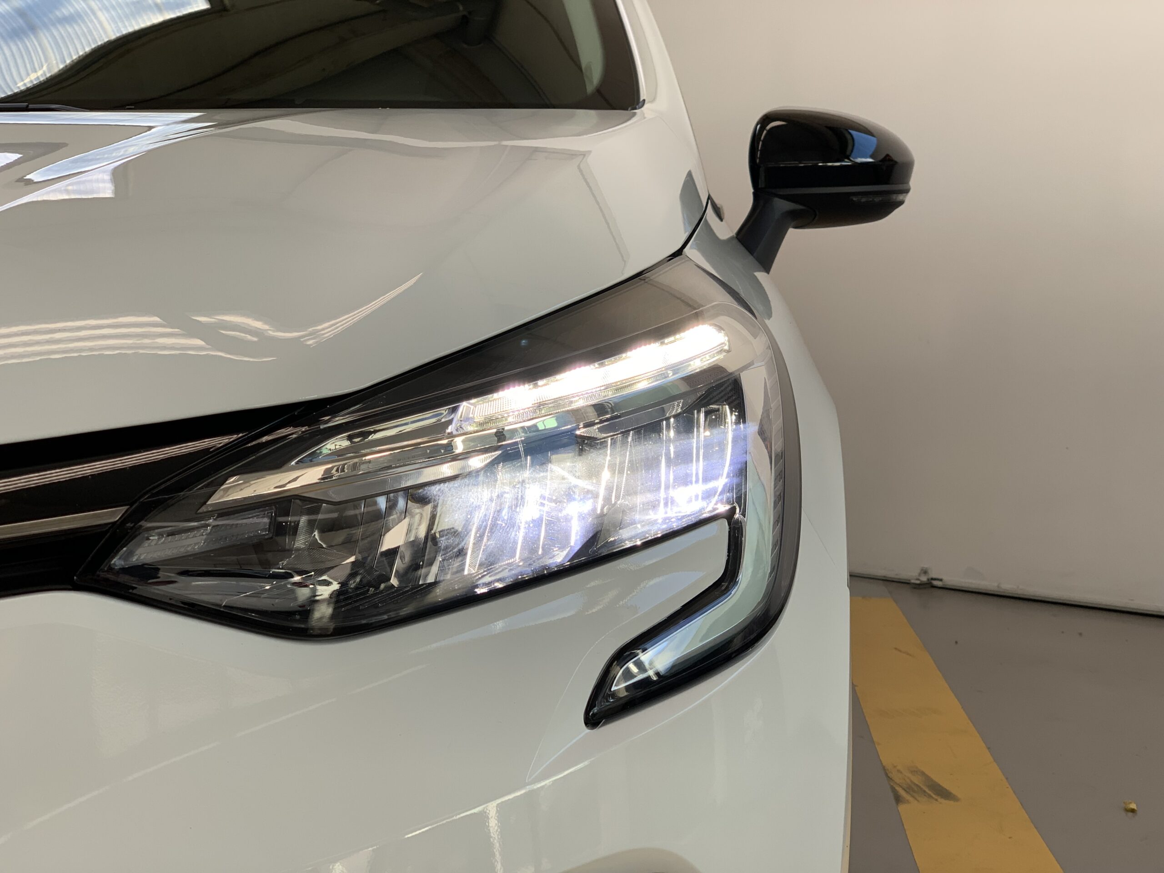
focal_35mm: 52
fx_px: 1749
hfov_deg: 36.8
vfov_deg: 28.0
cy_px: 436
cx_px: 582
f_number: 2.4
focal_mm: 6
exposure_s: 1/150
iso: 20
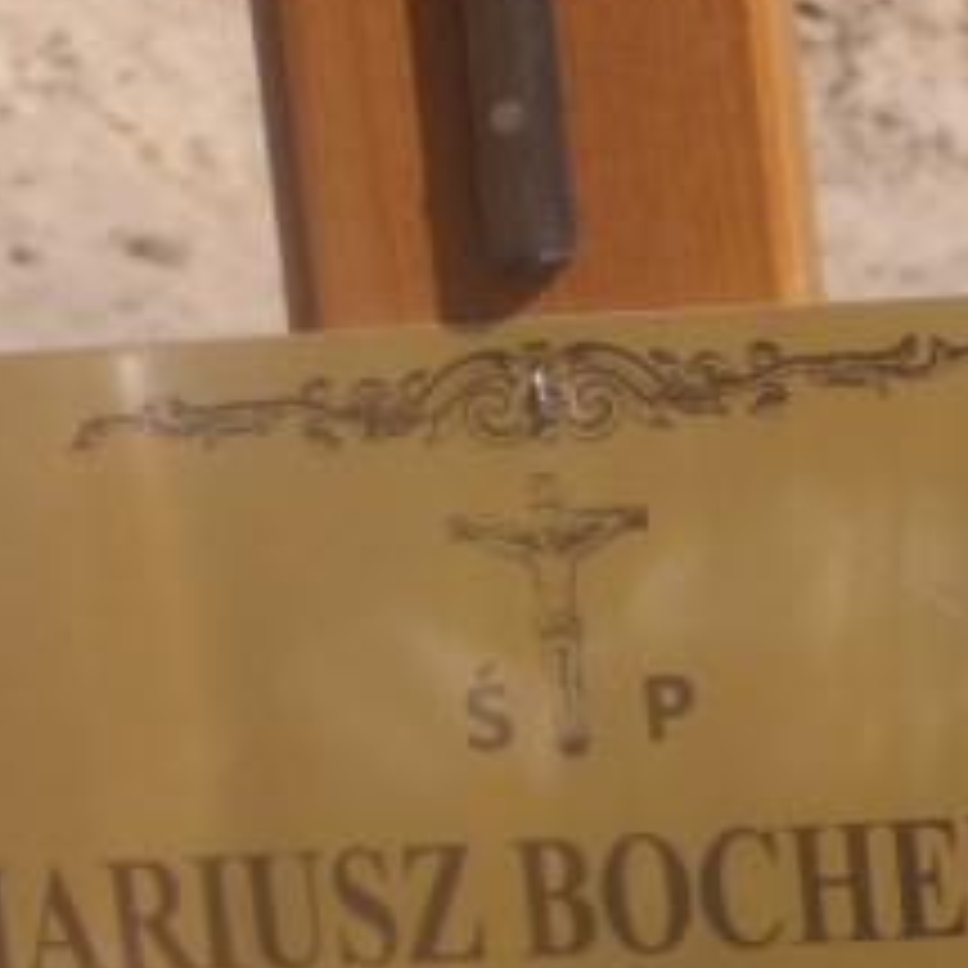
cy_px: 869
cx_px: 756
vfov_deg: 7.6
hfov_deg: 7.6
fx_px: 7245
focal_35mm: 229
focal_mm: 15.6
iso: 100
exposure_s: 1/532
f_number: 5.6
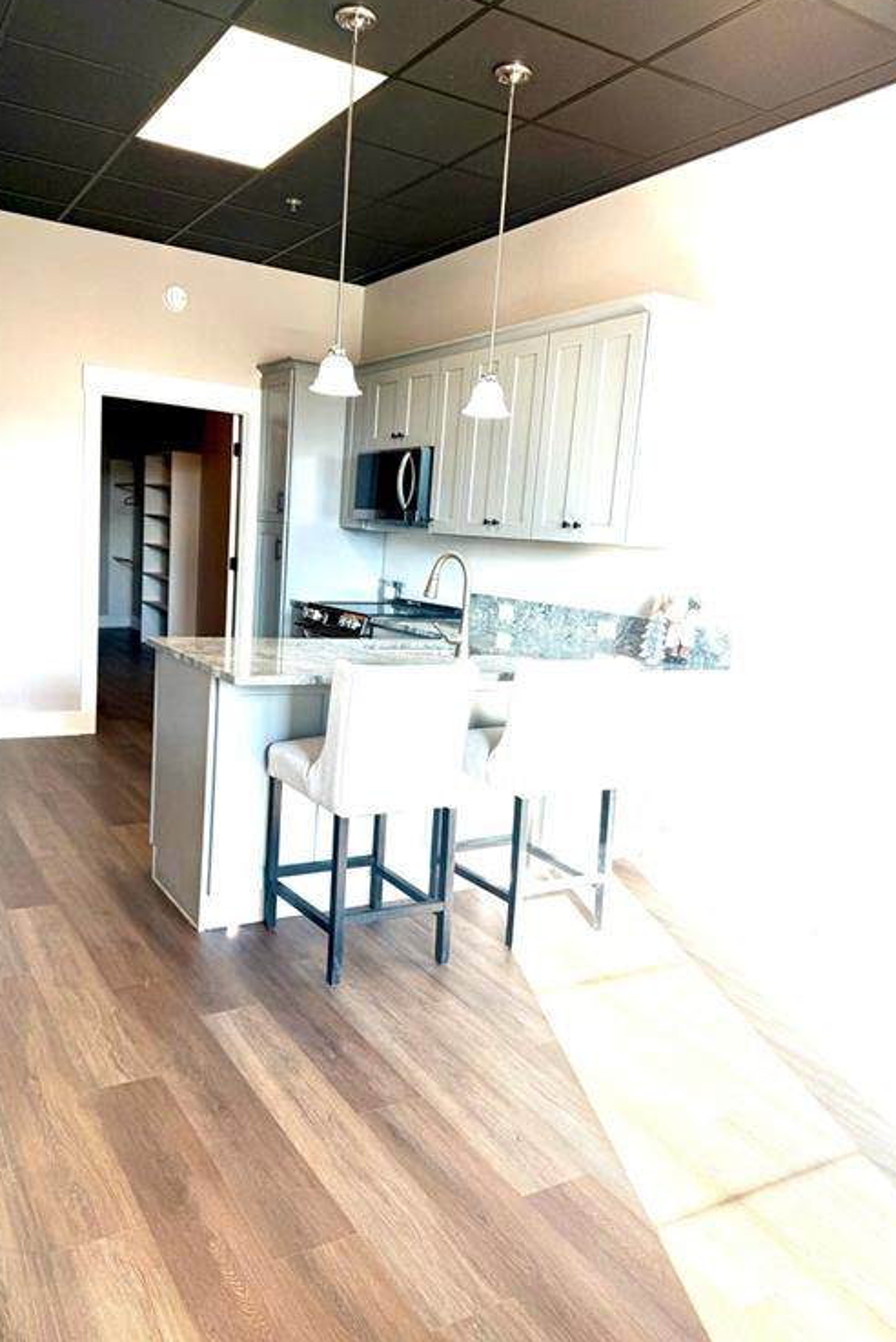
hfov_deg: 49.5
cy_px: 674
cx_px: 395
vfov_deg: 69.4
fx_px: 970
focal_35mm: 26
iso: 100
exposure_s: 1/323
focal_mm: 6.76
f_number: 1.78
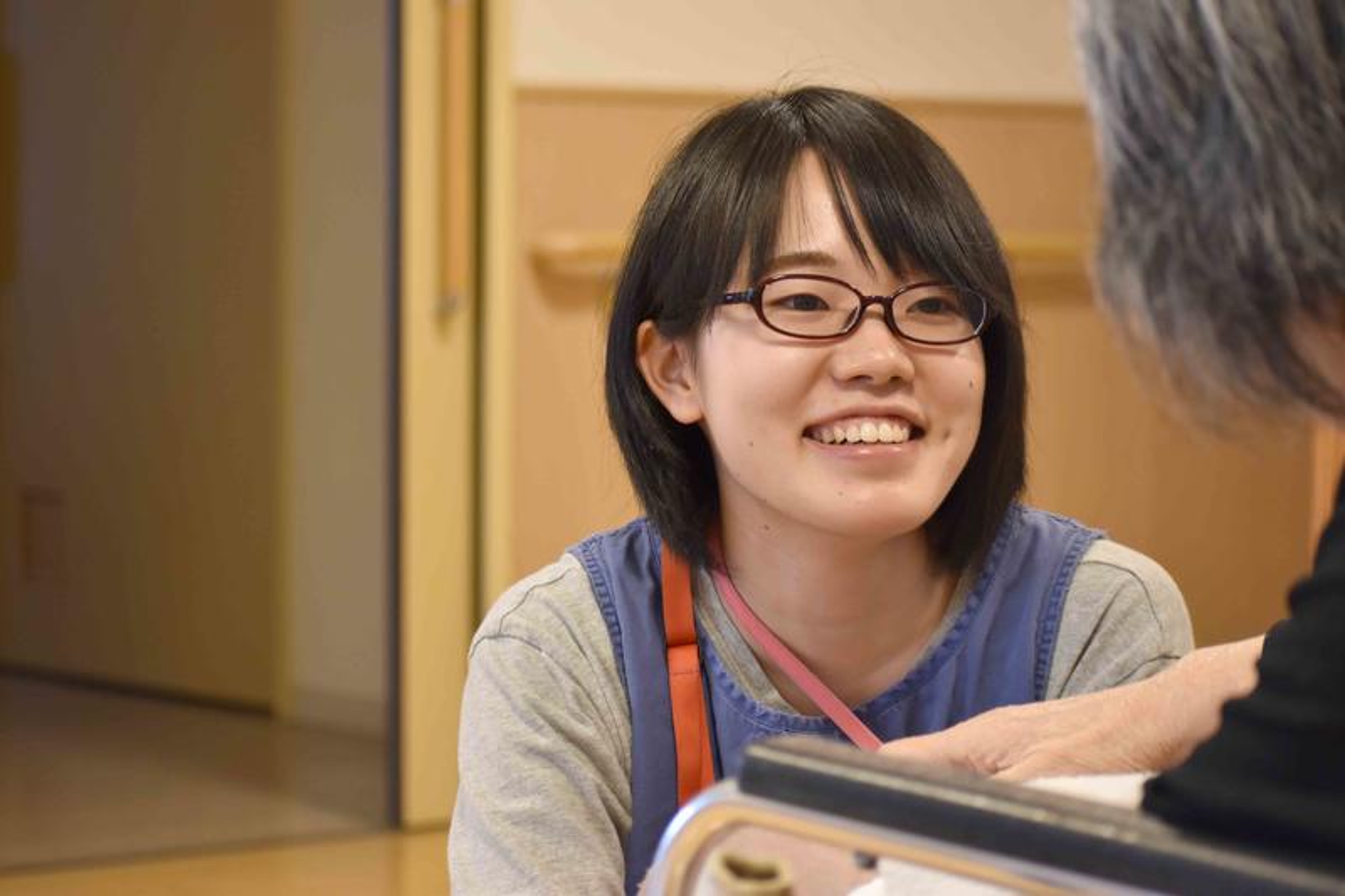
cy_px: 448
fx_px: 4034
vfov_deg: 12.7
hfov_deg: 18.9
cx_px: 672
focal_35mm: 108
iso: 800
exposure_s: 1/60
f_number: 4.8
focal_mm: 72
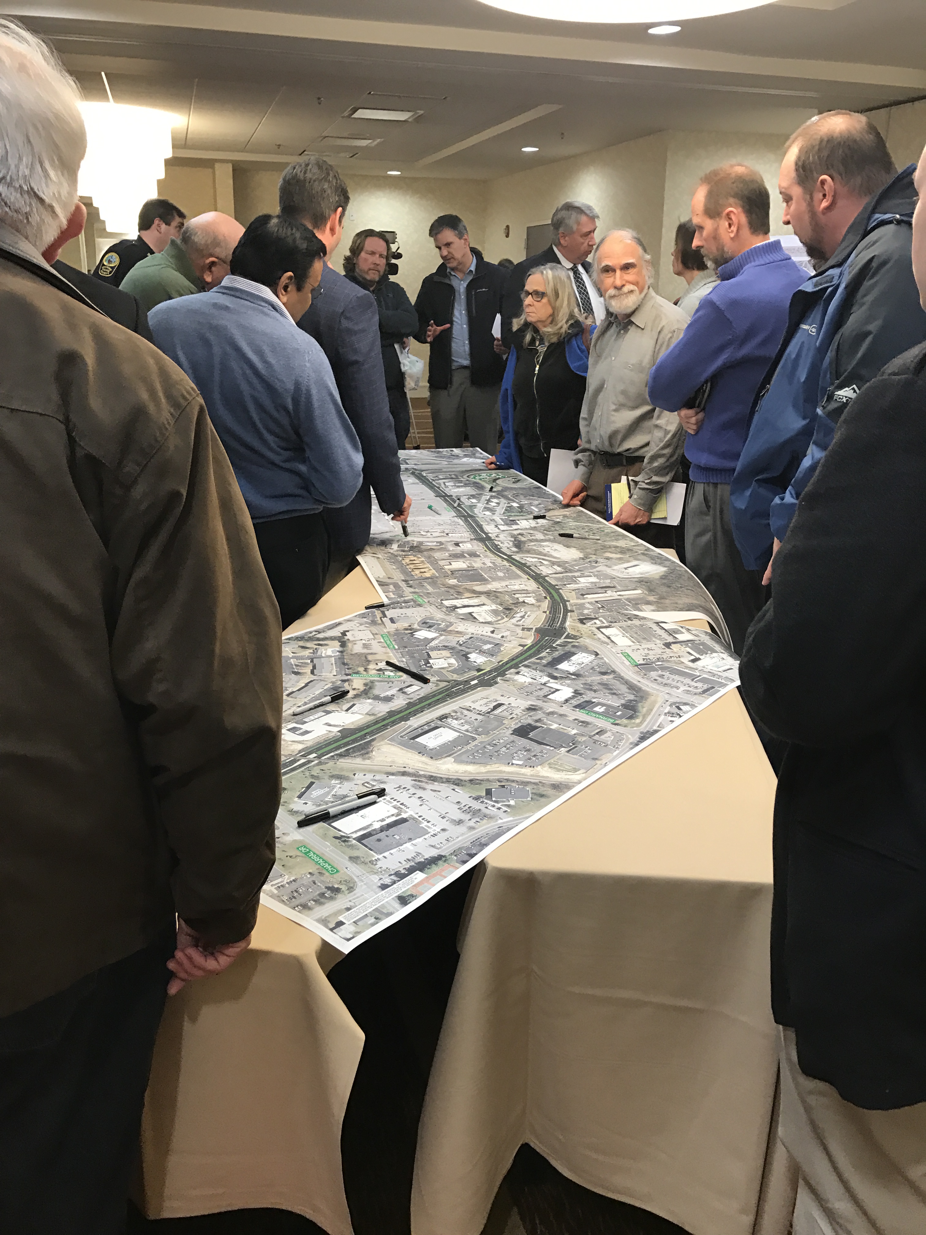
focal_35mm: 28
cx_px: 463
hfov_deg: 49.7
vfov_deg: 63.4
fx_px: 999
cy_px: 618
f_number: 1.8
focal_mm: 3.99
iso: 32
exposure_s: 1/30
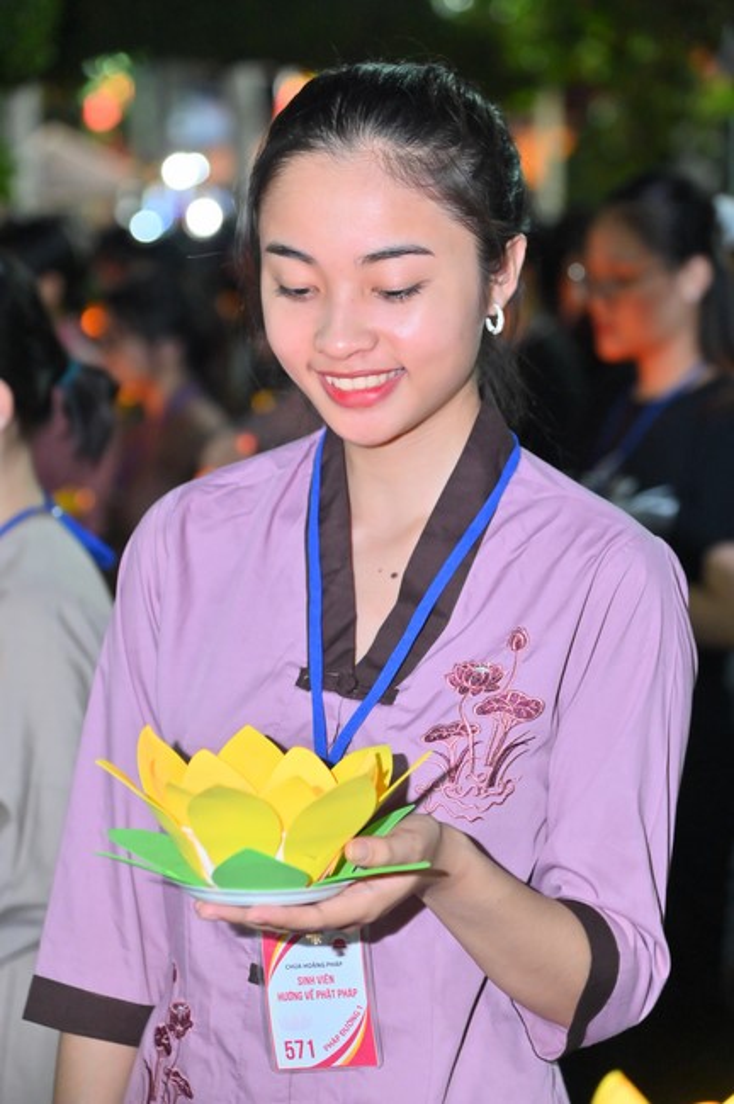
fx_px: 3218
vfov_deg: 19.5
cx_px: 367
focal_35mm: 105
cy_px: 552
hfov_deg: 13.0
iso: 3200
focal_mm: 105
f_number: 4.5
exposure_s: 1/50
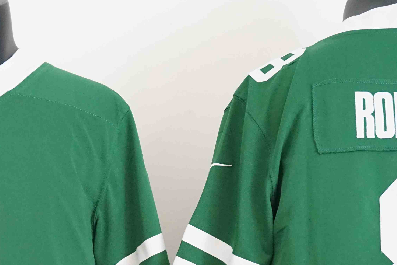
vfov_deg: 17.8
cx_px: 154
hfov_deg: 27.3
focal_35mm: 74
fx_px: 816
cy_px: 294
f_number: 2.8
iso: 6400
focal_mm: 28
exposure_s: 1/5
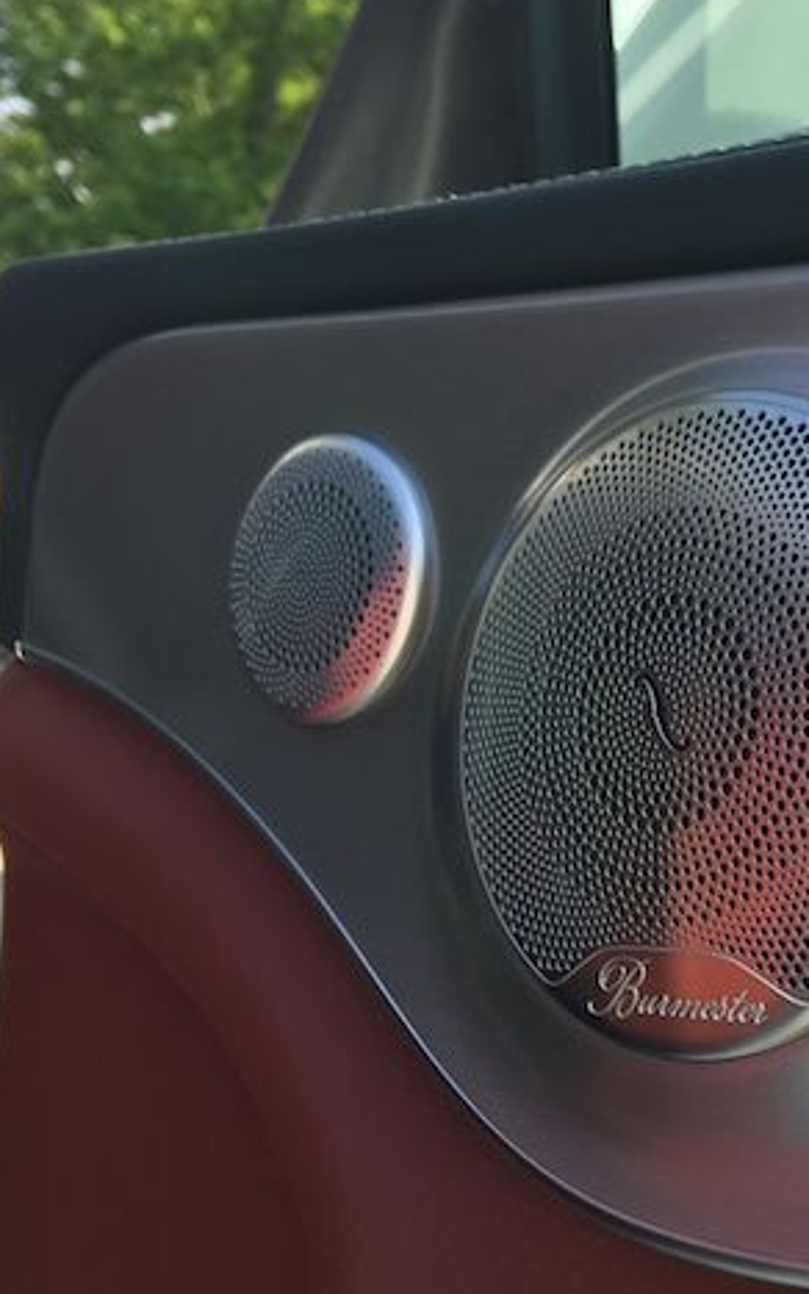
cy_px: 650
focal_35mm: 52
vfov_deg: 38.9
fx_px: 1834
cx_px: 731
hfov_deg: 24.2
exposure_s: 1/342
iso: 25
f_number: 2.2
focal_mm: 4.15
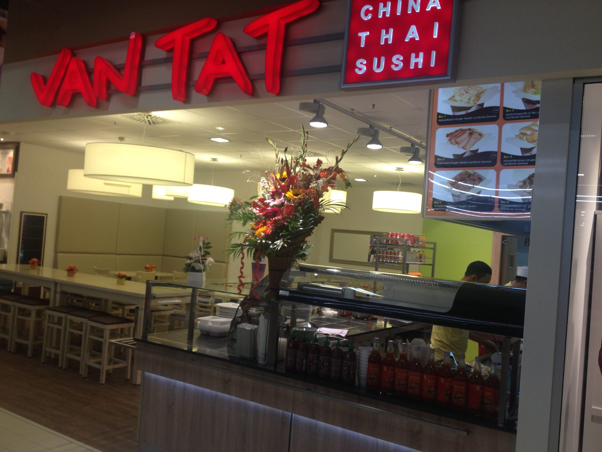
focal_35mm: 35
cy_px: 226
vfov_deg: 40.7
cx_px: 301
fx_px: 609
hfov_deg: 52.6
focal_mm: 4.28
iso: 50
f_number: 2.4
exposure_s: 1/60
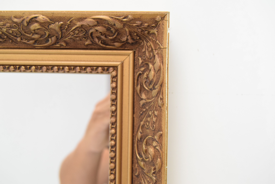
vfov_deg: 34.3
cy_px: 92
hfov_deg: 49.5
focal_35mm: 39
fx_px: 298
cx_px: 138
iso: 1600
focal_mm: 26
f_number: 5.6
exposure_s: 1/125
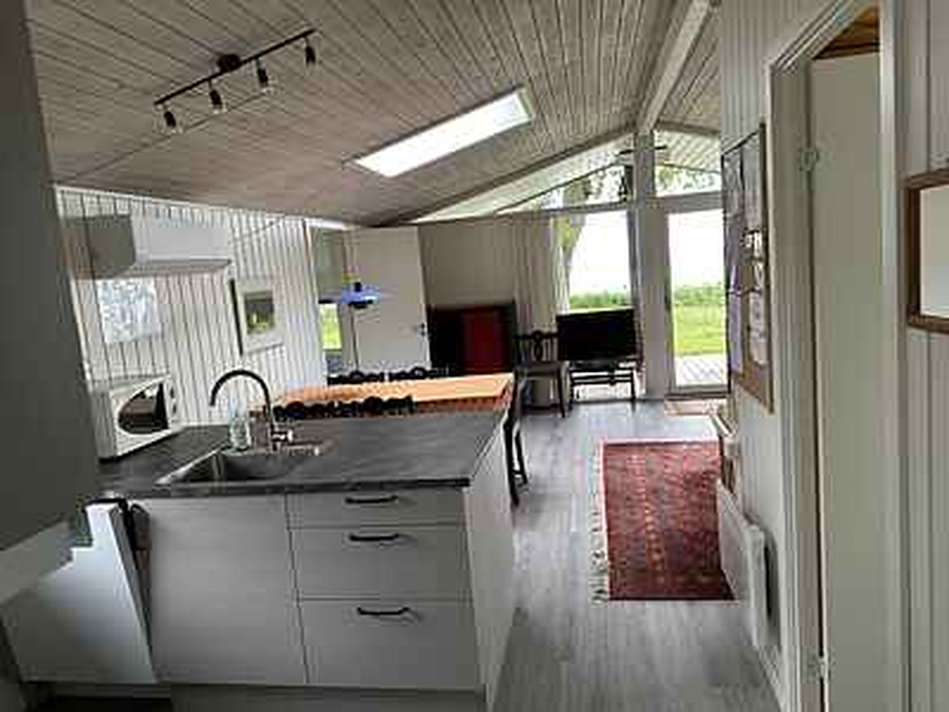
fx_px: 658
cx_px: 474
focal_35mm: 24
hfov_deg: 71.6
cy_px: 356
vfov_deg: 56.8
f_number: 1.78
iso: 250
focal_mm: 6.86
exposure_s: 1/96
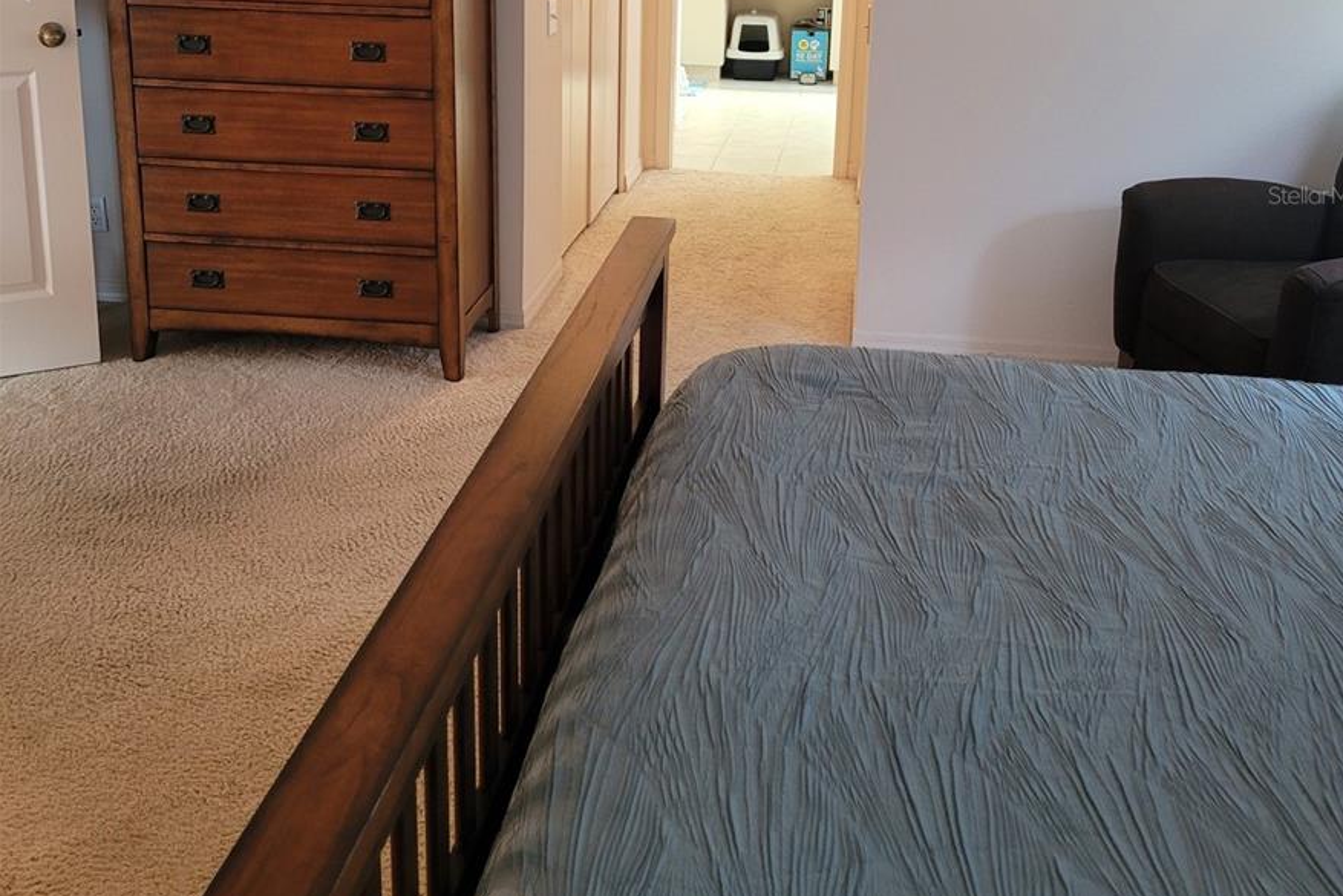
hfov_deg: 51.9
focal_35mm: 37
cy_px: 195
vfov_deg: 35.0
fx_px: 1380
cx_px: 688
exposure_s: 1/40
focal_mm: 5.4
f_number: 1.8
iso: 200
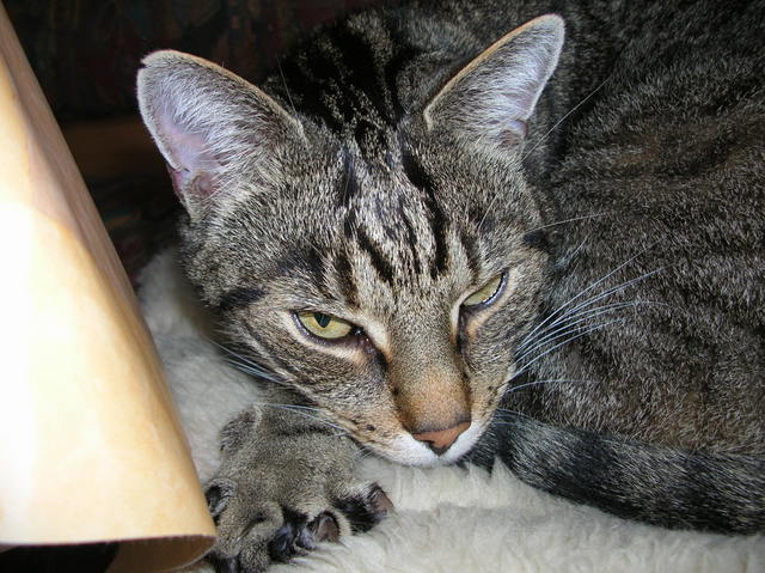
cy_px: 286
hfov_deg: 52.7
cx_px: 382
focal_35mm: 35
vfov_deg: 40.6
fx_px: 773
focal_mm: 5.8
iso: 50
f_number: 2.8
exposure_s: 1/60.1
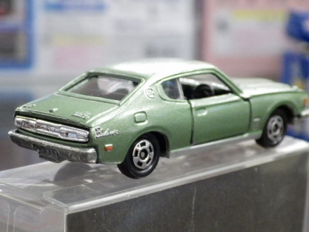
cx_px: 154
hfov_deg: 19.1
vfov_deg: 14.4
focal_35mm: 103
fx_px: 919
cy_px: 116
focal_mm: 18.4
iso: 1250
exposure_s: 1/30
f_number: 4.6
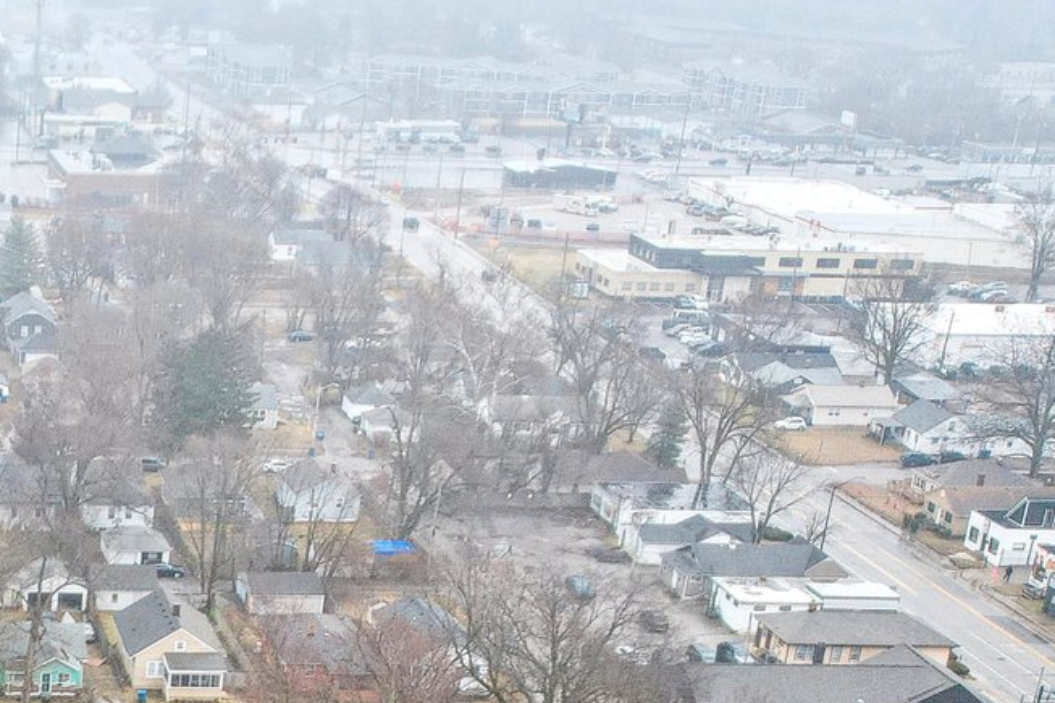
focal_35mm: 69
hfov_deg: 26.1
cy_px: 810
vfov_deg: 18.8
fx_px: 2021
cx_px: -207
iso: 150
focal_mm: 8.4
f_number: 2.8
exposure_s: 1/500
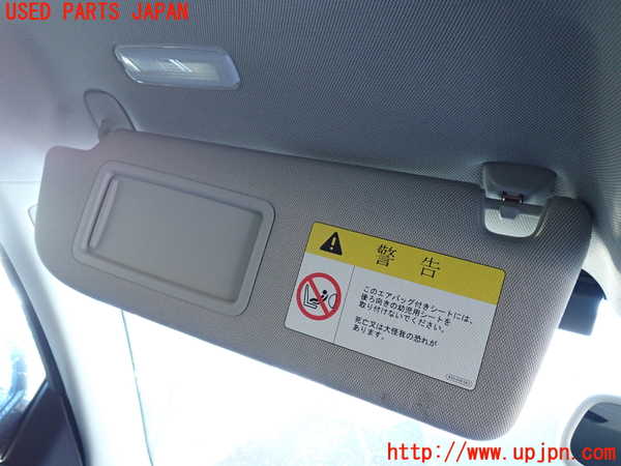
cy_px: 233
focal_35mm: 30
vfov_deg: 46.8
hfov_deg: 60.0
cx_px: 310
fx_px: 538
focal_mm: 5.4
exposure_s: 1/30
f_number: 2.3
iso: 320
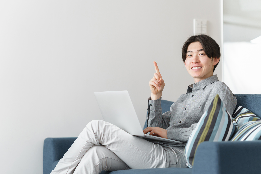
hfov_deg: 24.2
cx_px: 130
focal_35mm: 84
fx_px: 609
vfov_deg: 16.3
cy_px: 87
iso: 250
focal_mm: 56
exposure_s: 1/125
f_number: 1.8
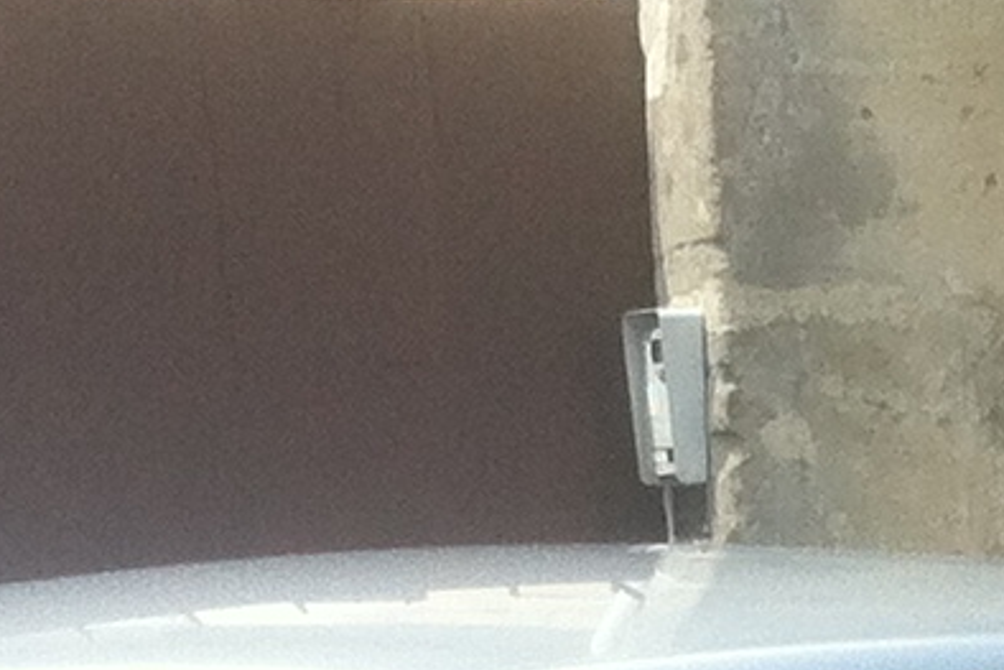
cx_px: 1024
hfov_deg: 8.6
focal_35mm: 239
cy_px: 1493
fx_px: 6668
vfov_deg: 5.6
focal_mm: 3.85
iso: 80
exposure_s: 1/616
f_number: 2.8
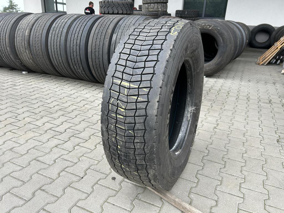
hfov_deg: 67.3
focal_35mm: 26
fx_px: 213
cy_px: 106
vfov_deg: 53.1
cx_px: 142
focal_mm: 5.7
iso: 50
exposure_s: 1/769
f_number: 1.5
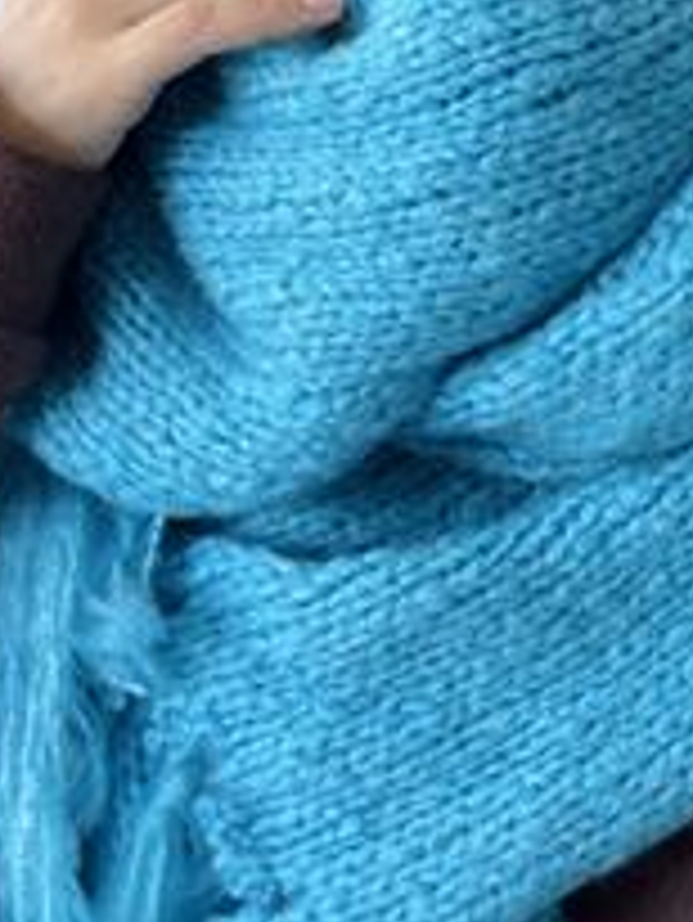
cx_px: 616
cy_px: 38
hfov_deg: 11.8
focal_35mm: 125
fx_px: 3333
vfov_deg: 15.5
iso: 80
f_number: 1.78
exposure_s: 1/121
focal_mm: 6.76
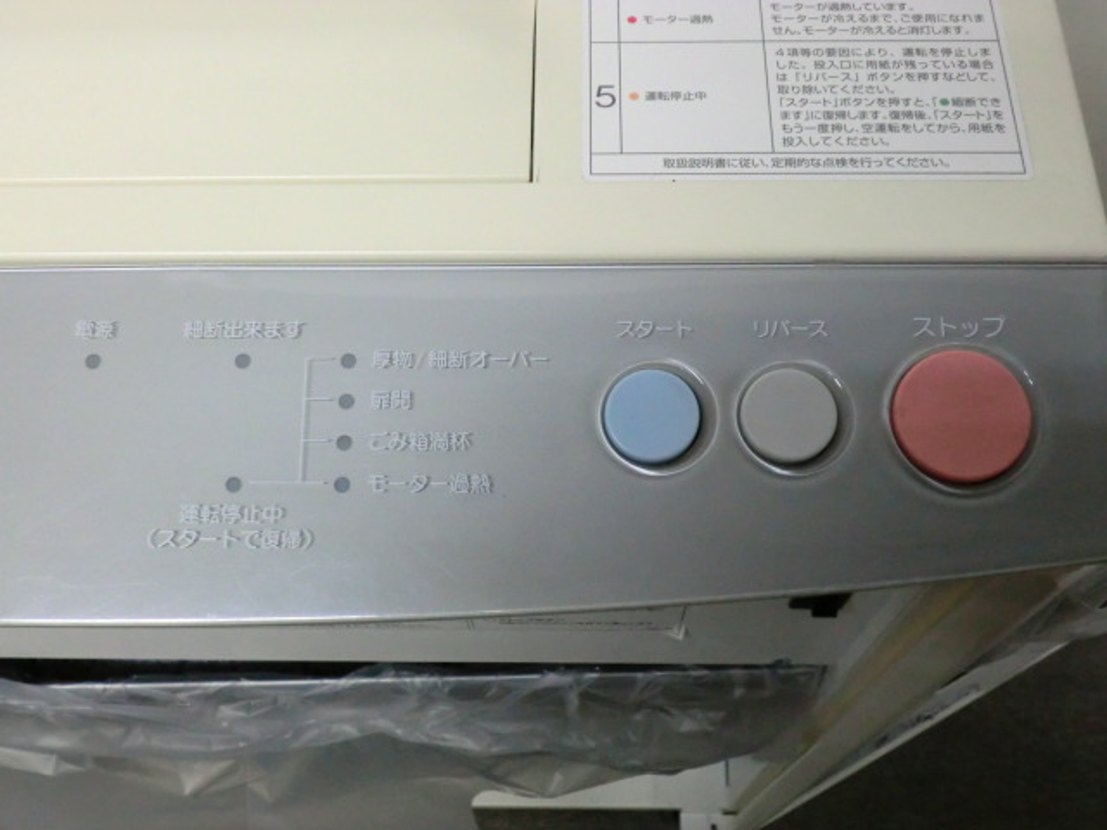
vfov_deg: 37.7
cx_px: 554
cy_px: 415
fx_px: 1215
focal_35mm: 38
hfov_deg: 49.0
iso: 500
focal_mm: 6.9
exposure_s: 1/60
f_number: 3.9
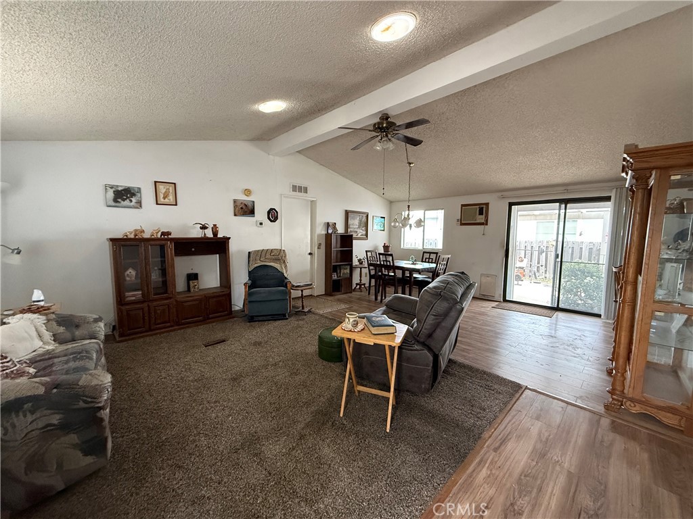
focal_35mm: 14
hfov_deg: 102.1
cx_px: 346
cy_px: 260
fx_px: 280
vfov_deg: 85.7
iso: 640
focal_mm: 2.22
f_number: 2.2
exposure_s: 1/60
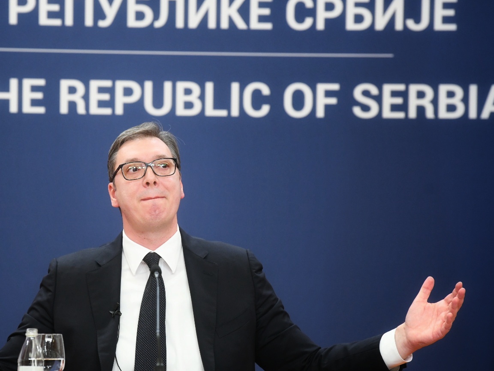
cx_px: 155
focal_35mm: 257
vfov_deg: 5.8
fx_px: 3668
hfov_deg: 7.7
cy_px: 190
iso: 4000
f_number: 4.5
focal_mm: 190
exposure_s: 1/320
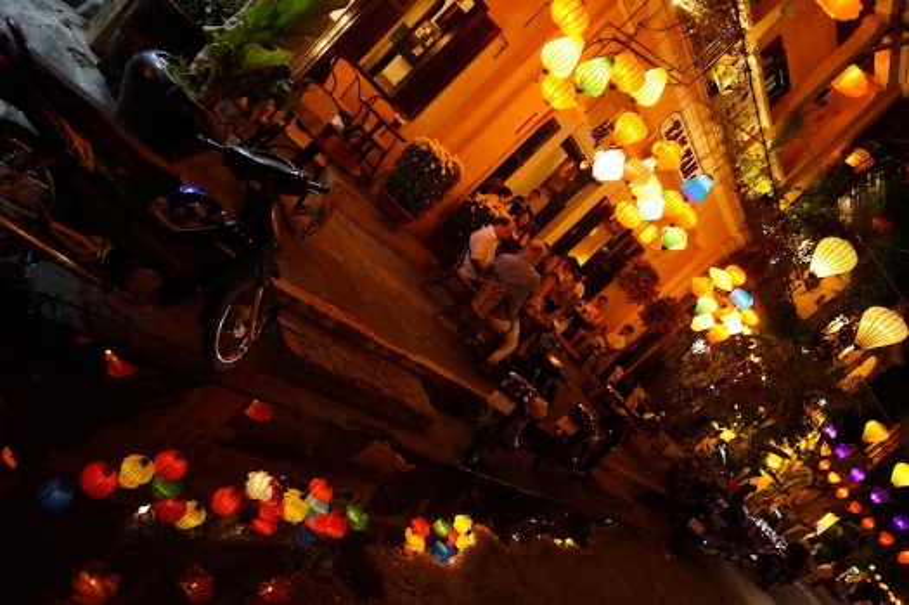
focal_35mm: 24
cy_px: 302
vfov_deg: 53.0
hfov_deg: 73.8
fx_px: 605
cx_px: 454
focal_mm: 16
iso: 3200
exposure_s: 1/50
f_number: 3.5
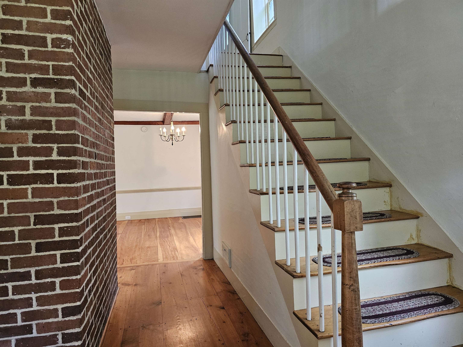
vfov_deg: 58.9
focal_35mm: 23
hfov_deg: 73.9
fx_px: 308
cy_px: 174
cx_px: 232
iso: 800
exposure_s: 1/120
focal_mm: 6.3
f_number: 1.7
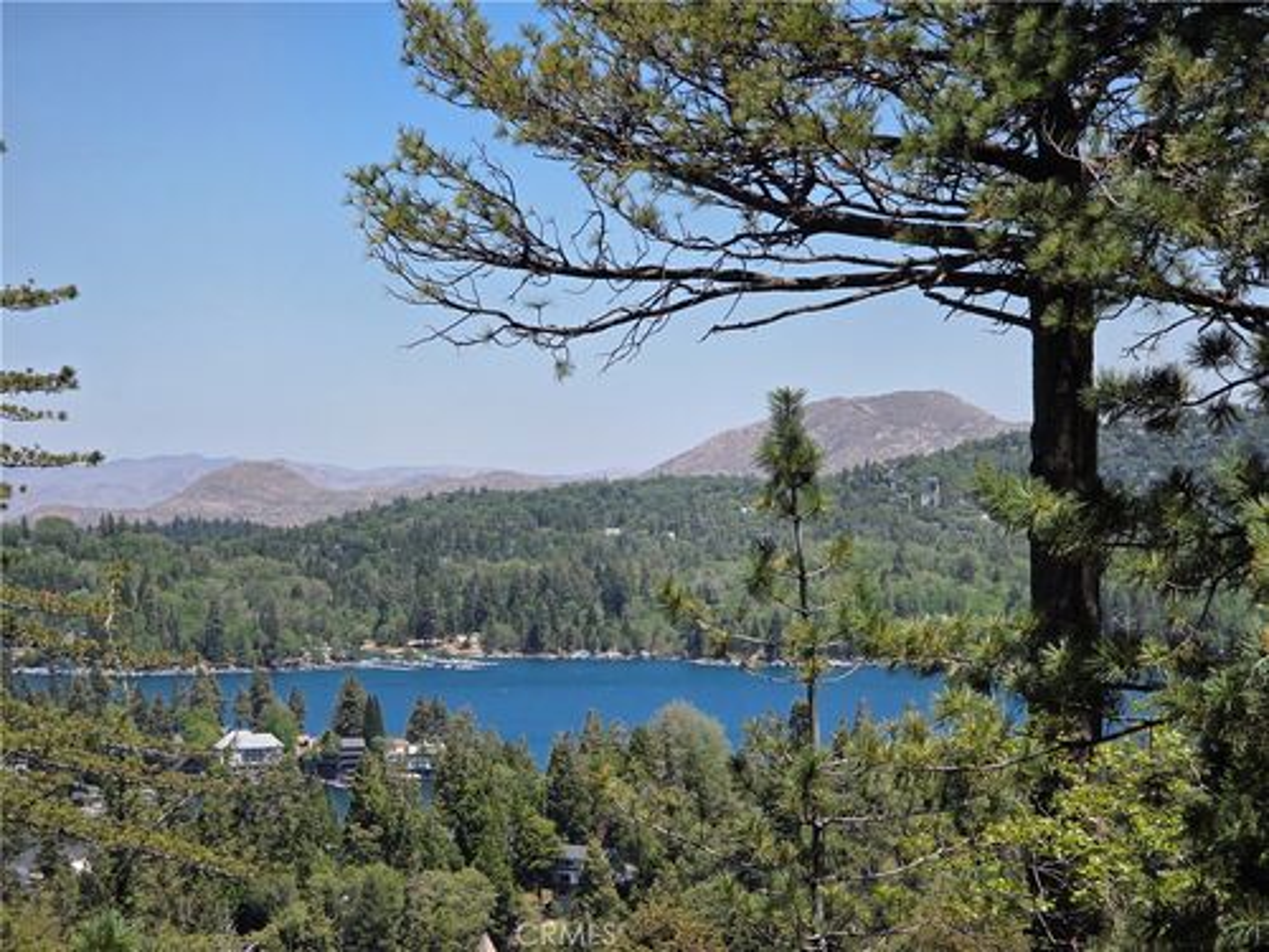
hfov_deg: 17.1
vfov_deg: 12.9
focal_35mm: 115
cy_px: 476
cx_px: 634
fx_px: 4216
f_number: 3.4
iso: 64
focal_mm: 18.6
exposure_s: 1/1571
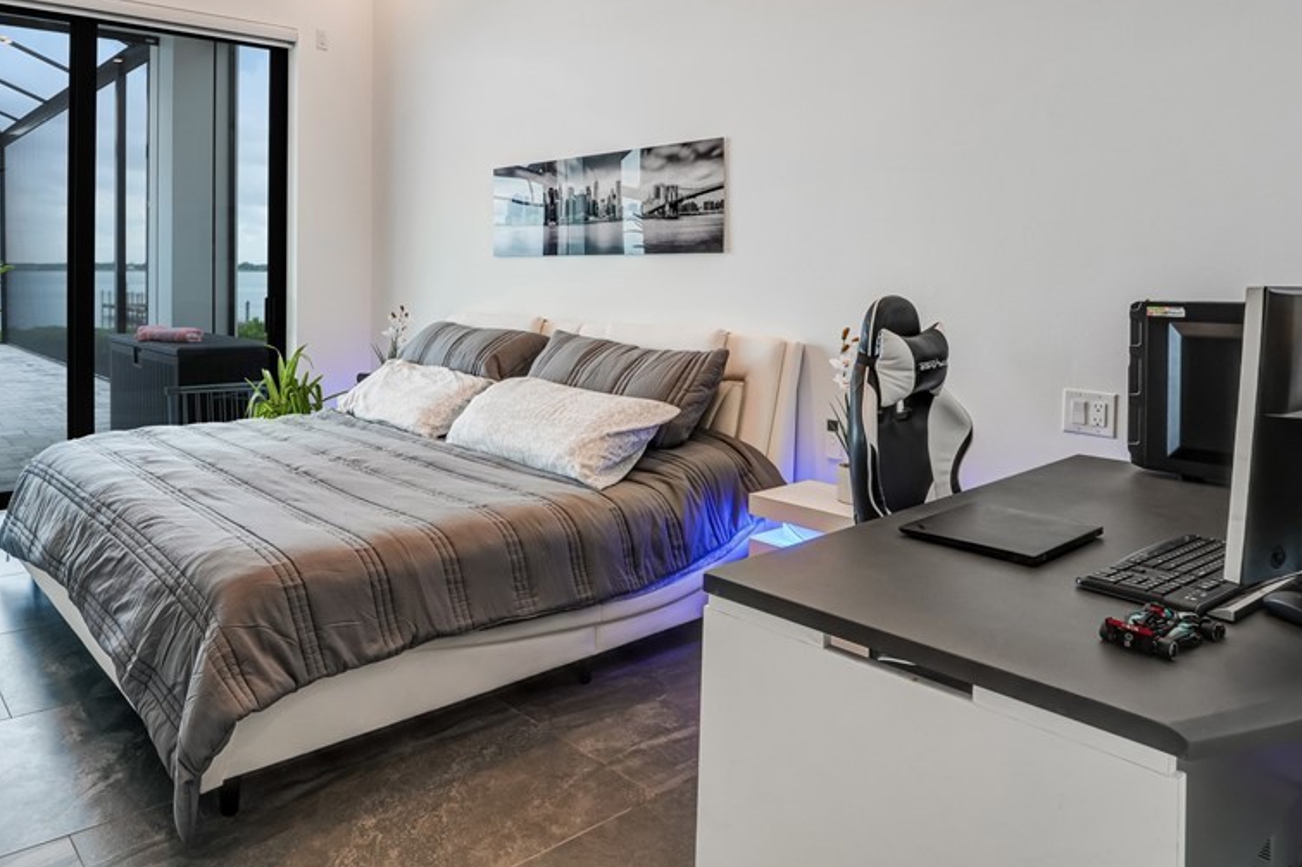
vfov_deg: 53.8
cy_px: 275
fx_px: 832
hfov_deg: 72.3
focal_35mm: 23
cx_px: 372
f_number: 9
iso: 400
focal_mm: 16
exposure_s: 1/30
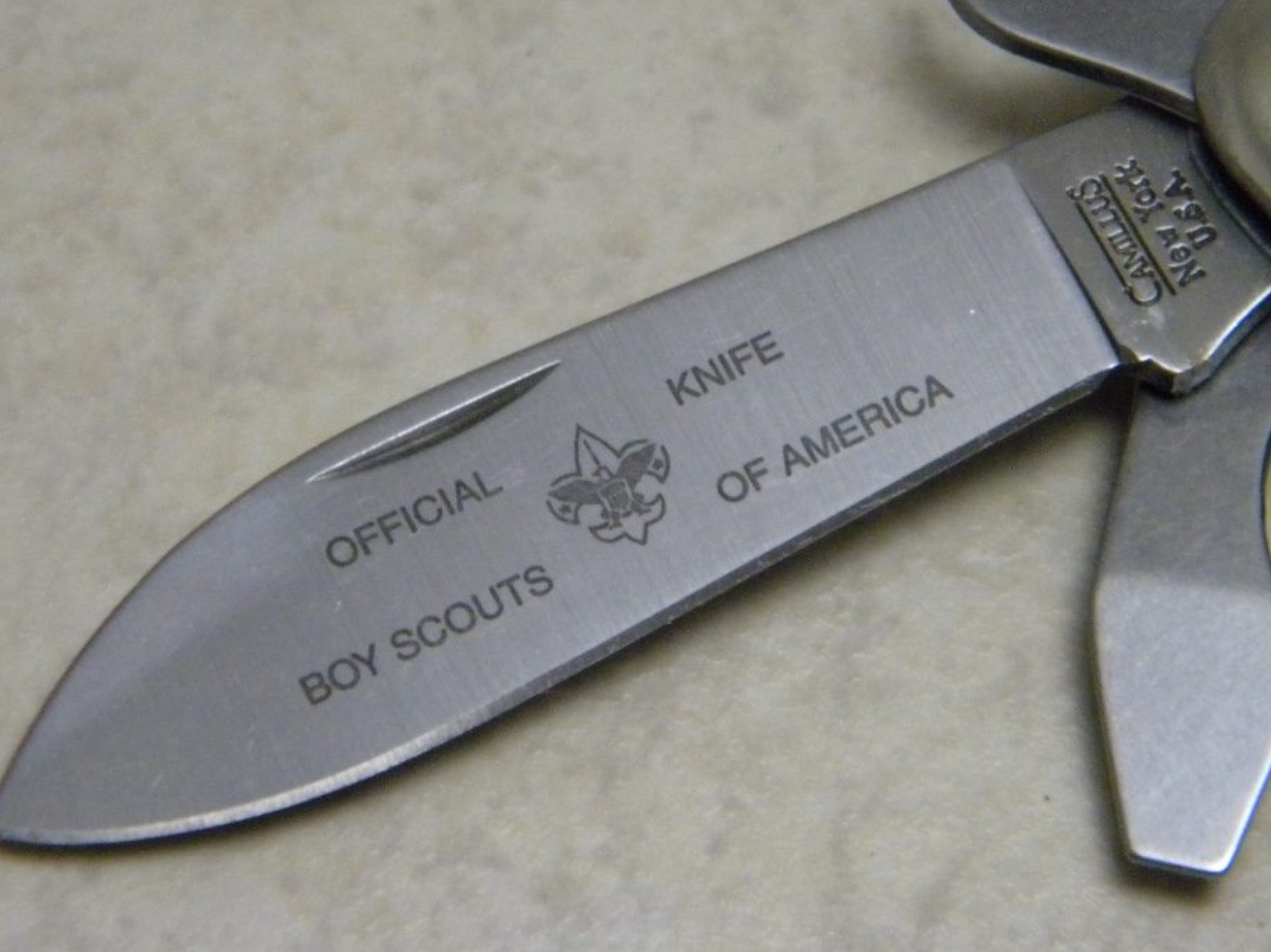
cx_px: 622
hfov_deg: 12.2
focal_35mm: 162
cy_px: 457
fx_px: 5947
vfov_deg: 9.2
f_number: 5
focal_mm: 26.8
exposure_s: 1/52.4
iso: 800
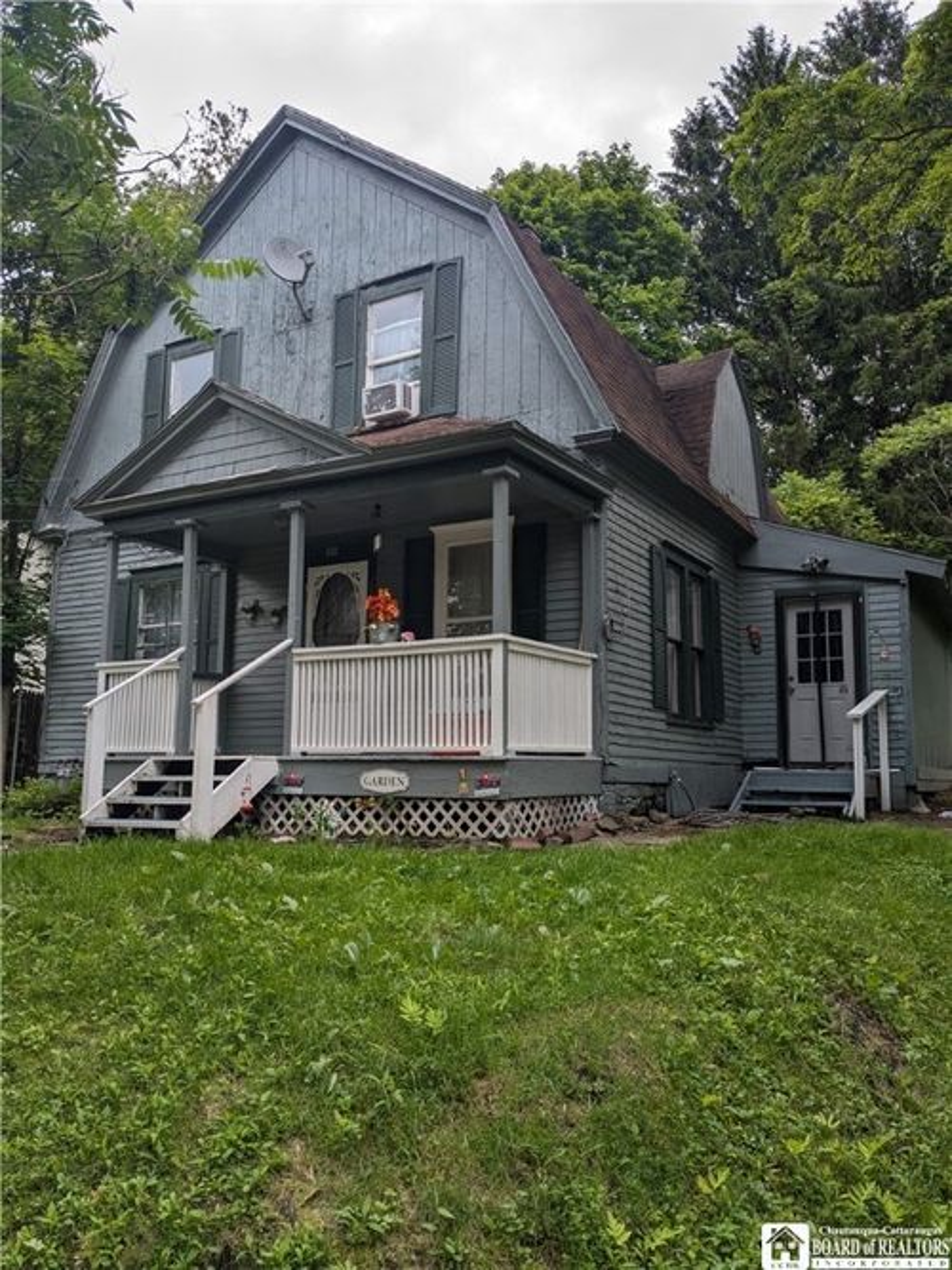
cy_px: 635
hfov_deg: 51.3
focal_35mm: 27
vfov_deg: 65.3
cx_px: 476
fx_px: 990
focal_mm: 4.38
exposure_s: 1/1299
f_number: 1.73
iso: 28
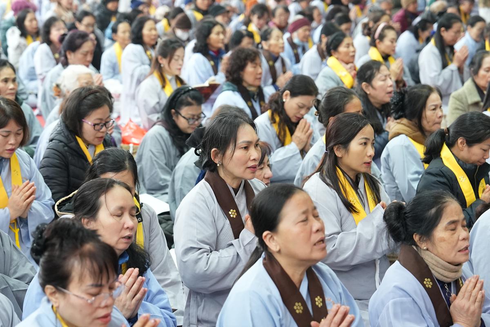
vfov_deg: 13.0
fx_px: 1429
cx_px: 245
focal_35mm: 105
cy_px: 164
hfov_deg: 19.5
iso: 2500
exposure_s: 1/125
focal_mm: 70
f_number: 3.5
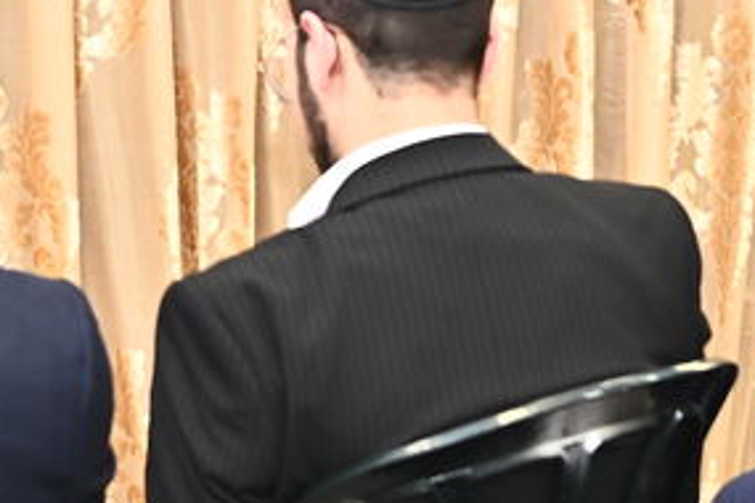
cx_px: 403
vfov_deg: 7.6
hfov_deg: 11.9
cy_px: -535
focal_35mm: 172
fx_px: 3607
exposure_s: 1/160
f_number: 4.5
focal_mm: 35
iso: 1250
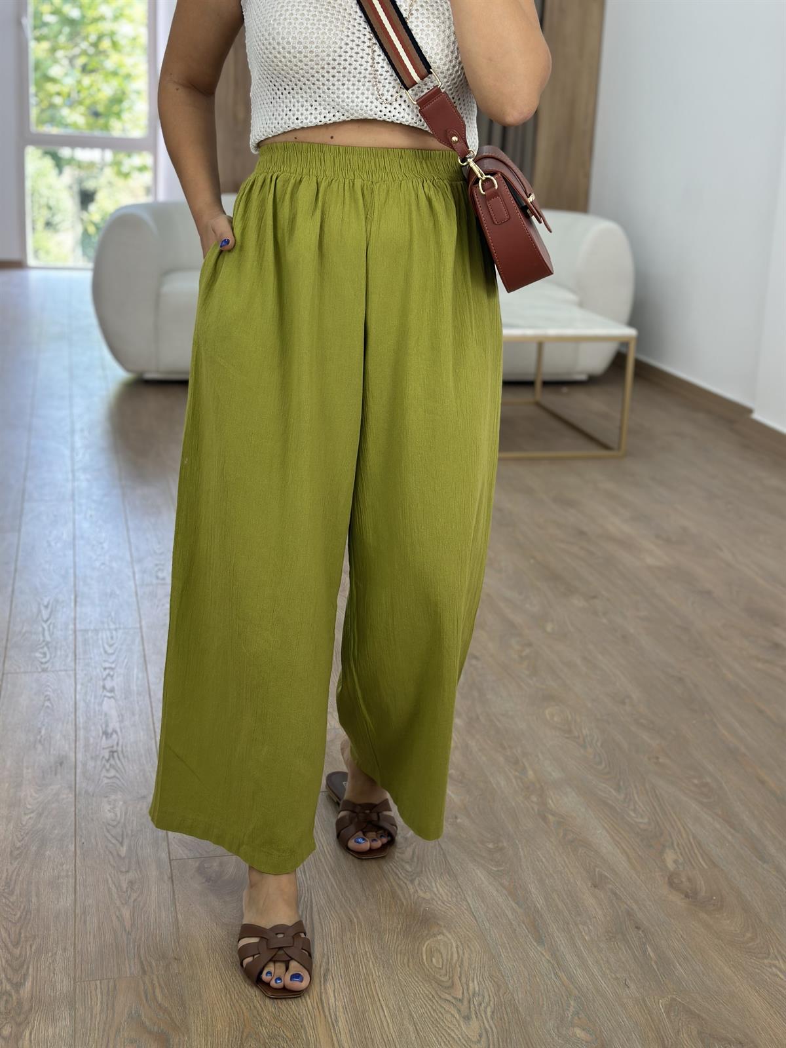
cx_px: 393
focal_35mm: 48
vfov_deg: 39.7
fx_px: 1453
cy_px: 524
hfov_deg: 30.3
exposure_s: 1/149
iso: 64
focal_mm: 6.86
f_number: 1.78
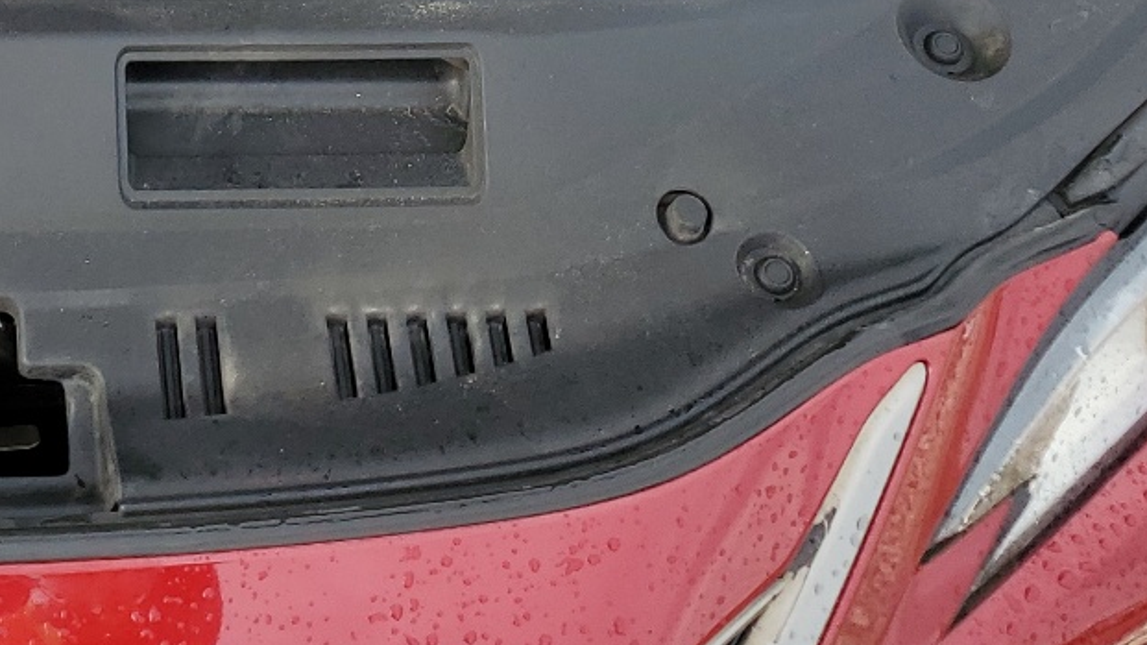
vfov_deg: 15.5
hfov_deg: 27.2
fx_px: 2220
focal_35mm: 73
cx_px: -31
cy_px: -268
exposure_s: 1/238
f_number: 1.5
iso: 50
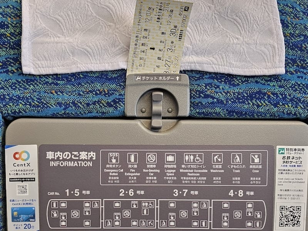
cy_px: 116
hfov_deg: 73.9
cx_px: 154
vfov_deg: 58.9
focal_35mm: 23
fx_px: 205
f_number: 1.7
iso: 500
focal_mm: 6.3
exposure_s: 1/120
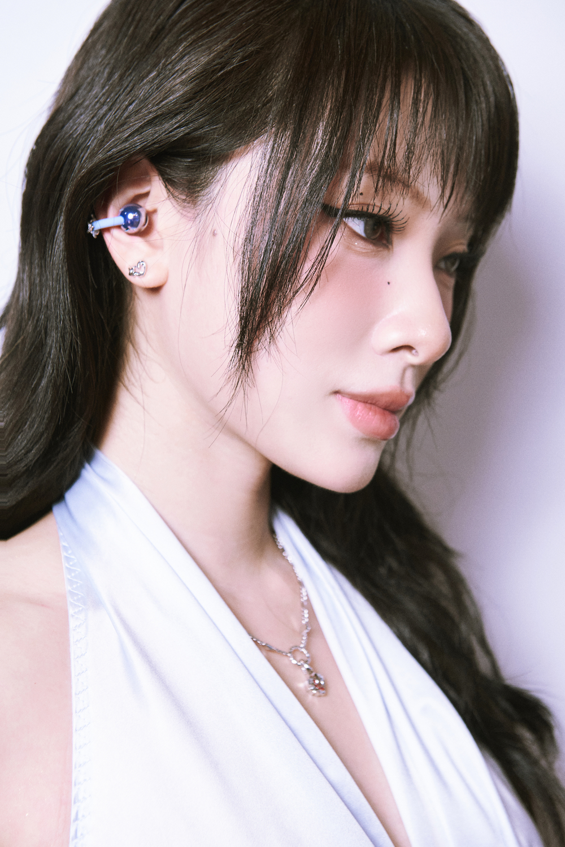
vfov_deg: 28.8
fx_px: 1646
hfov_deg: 19.5
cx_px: 282
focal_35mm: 70
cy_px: 424
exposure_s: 1/200
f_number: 6.3
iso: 640
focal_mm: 70
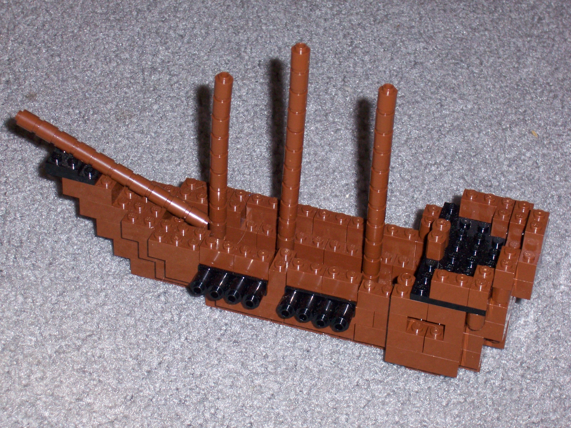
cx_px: 286
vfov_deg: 17.0
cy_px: 214
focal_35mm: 87
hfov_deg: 22.5
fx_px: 1435
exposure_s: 1/100
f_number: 4.5
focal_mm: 14.9
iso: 200
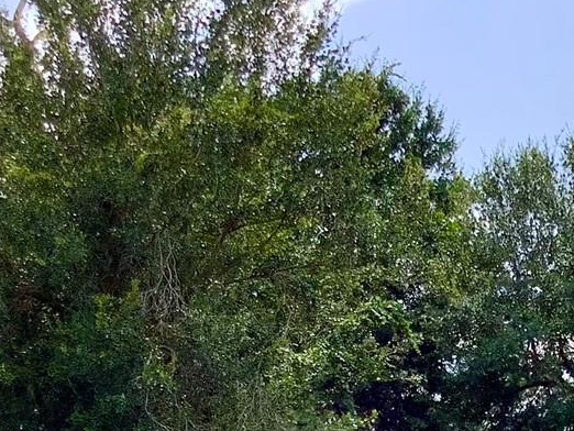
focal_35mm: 95
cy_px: 611
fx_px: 1576
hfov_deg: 19.3
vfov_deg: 14.7
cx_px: 711
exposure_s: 1/970
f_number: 2.4
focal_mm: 3.3
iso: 25
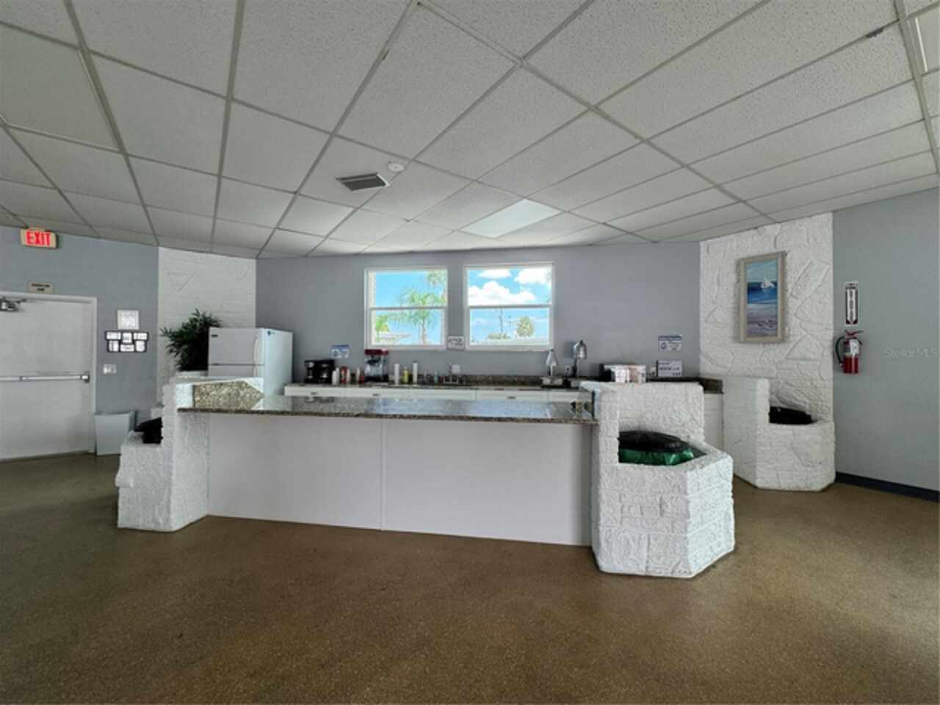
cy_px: 352
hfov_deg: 102.1
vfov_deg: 85.7
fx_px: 380
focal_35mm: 14
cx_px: 470
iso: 50
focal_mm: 2.22
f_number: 2.2
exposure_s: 1/99
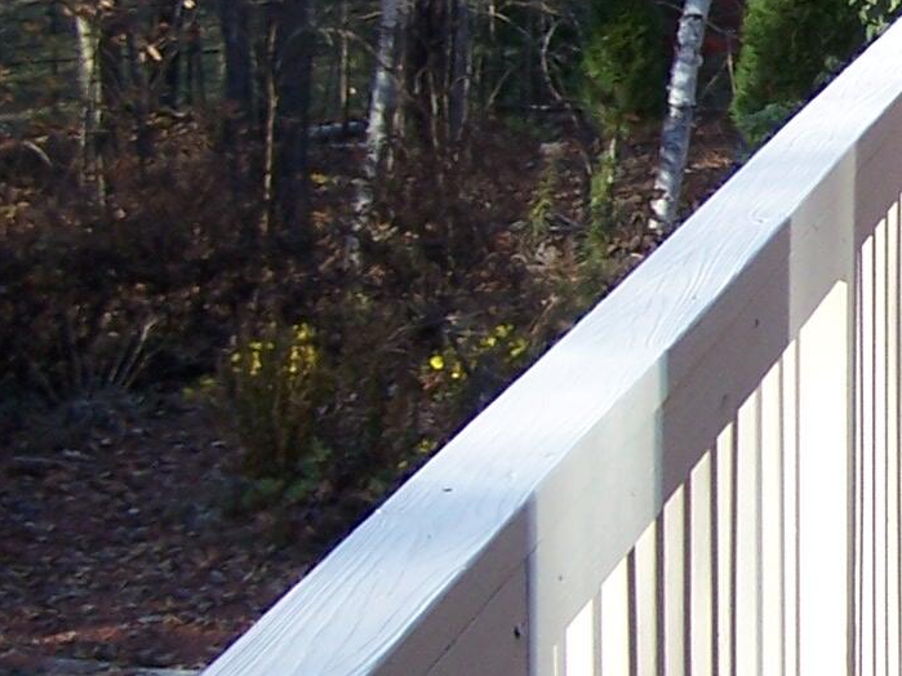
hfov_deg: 13.2
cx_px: 1387
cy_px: 209
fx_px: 3647
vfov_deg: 10.6
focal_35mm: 140
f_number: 2.8
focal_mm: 6.3
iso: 80
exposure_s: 1/180
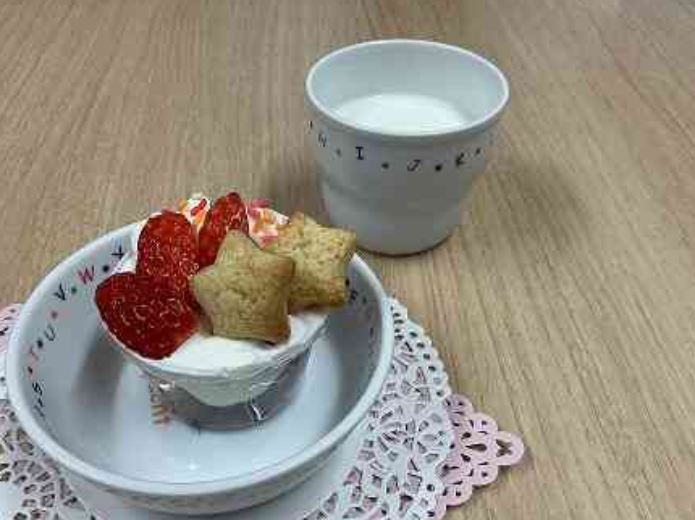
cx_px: 297
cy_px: 297
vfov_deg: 41.7
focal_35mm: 34
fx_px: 682
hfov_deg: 53.8
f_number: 1.8
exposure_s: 1/120
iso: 50
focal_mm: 3
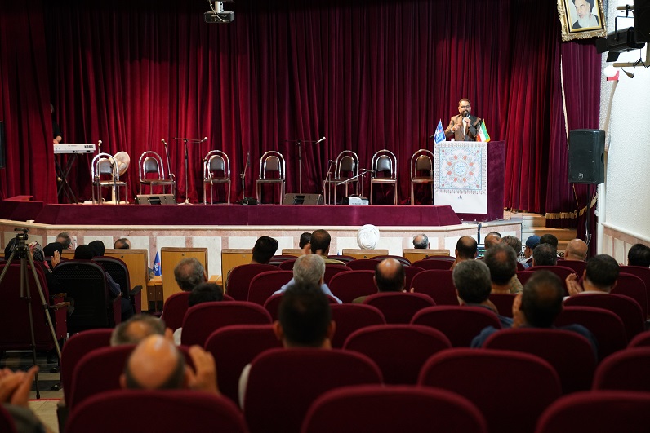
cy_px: 216
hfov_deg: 28.8
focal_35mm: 70
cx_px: 325
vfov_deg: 19.5
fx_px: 1264
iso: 3200
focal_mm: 70
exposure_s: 1/160
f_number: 2.8
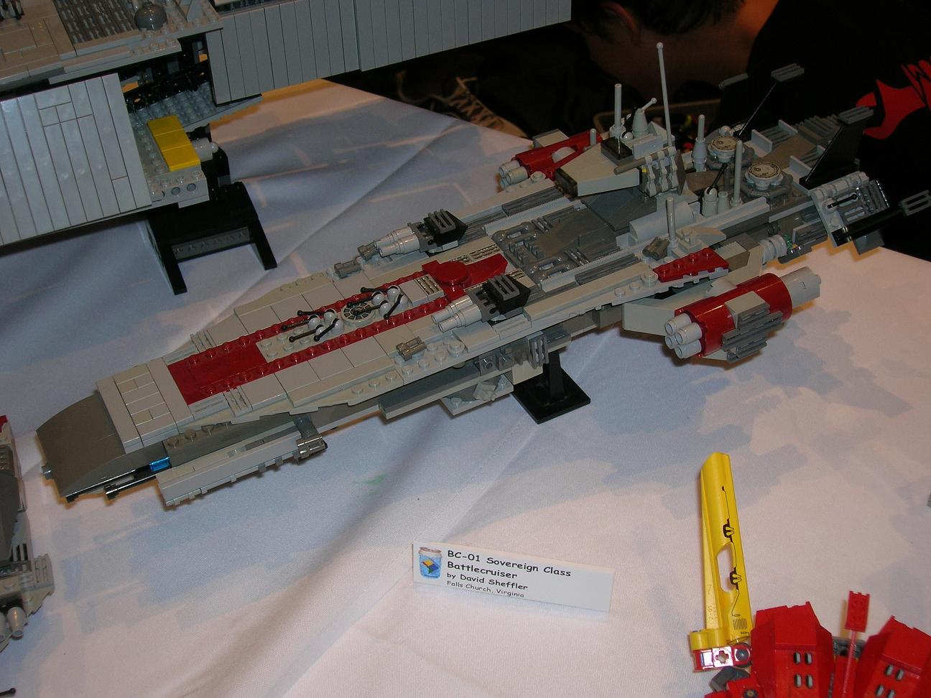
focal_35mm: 46
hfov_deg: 41.2
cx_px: 466
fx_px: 1237
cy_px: 349
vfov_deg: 31.5
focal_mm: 7.7
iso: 50
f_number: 3.2
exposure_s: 1/60.1
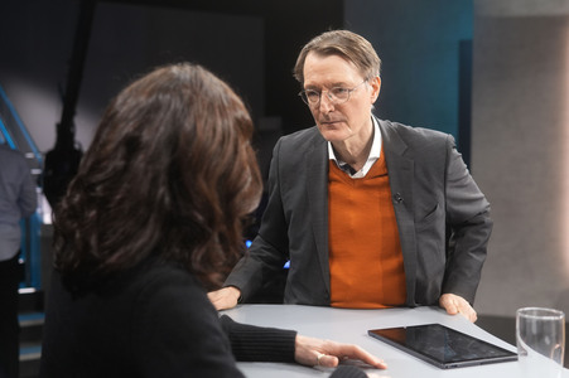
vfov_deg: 29.8
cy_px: 189
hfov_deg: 43.6
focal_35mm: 45
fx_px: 711
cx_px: 284
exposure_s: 1/100
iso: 640
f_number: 2.2
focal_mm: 30
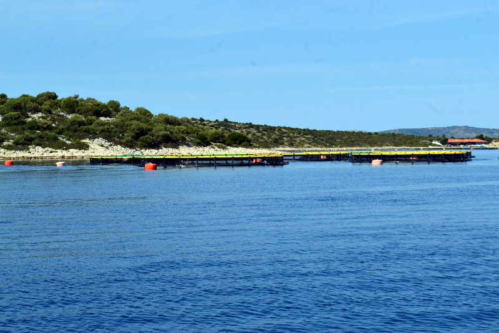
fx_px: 1144
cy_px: 166
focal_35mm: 82
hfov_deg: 24.6
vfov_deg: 16.6
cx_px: 250
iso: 320
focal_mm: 55
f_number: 11
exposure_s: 1/500
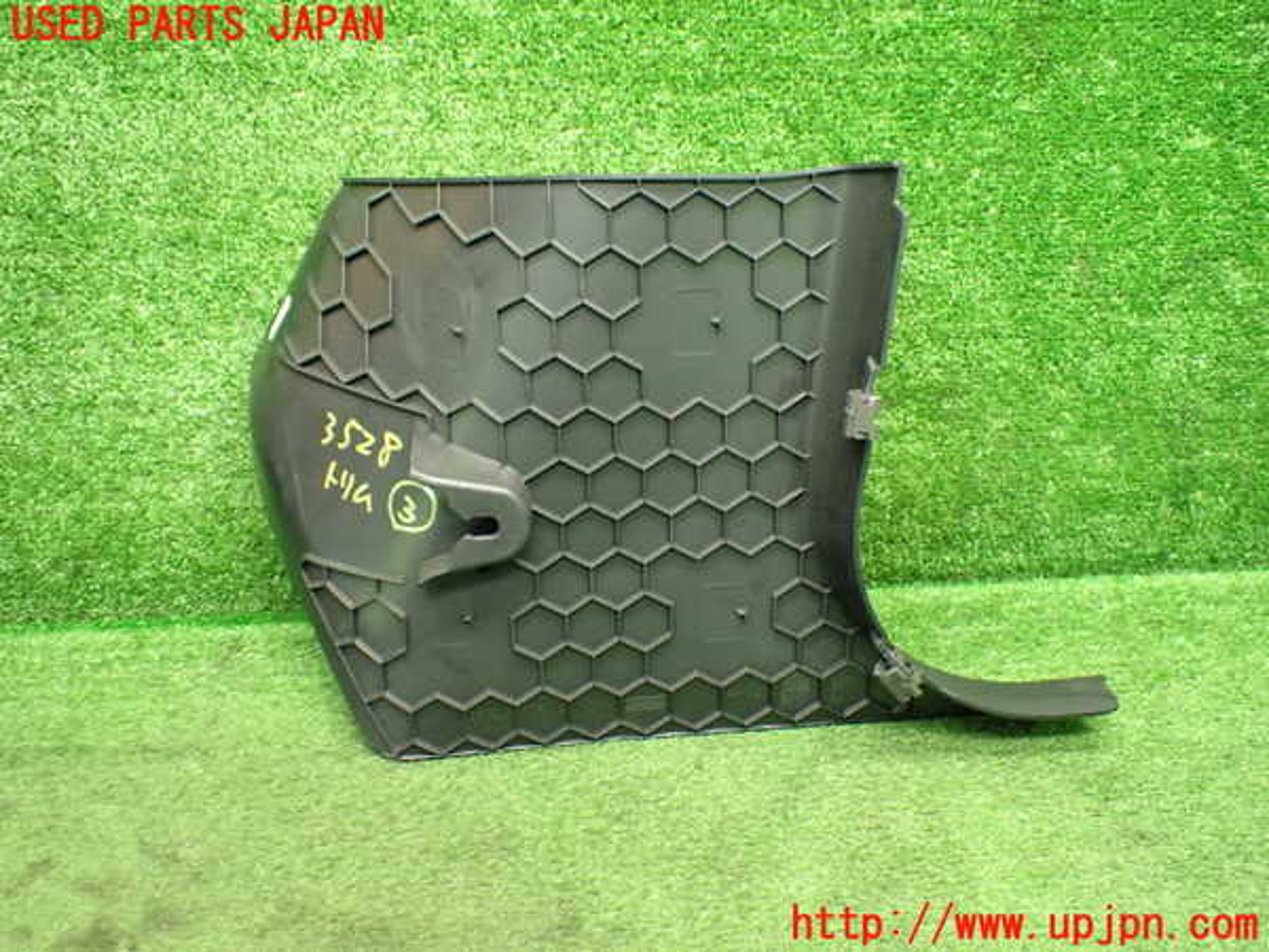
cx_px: 634
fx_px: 1100
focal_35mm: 30
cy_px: 476
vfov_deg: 46.8
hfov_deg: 60.0
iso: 800
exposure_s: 1/50
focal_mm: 5.4
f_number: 2.3
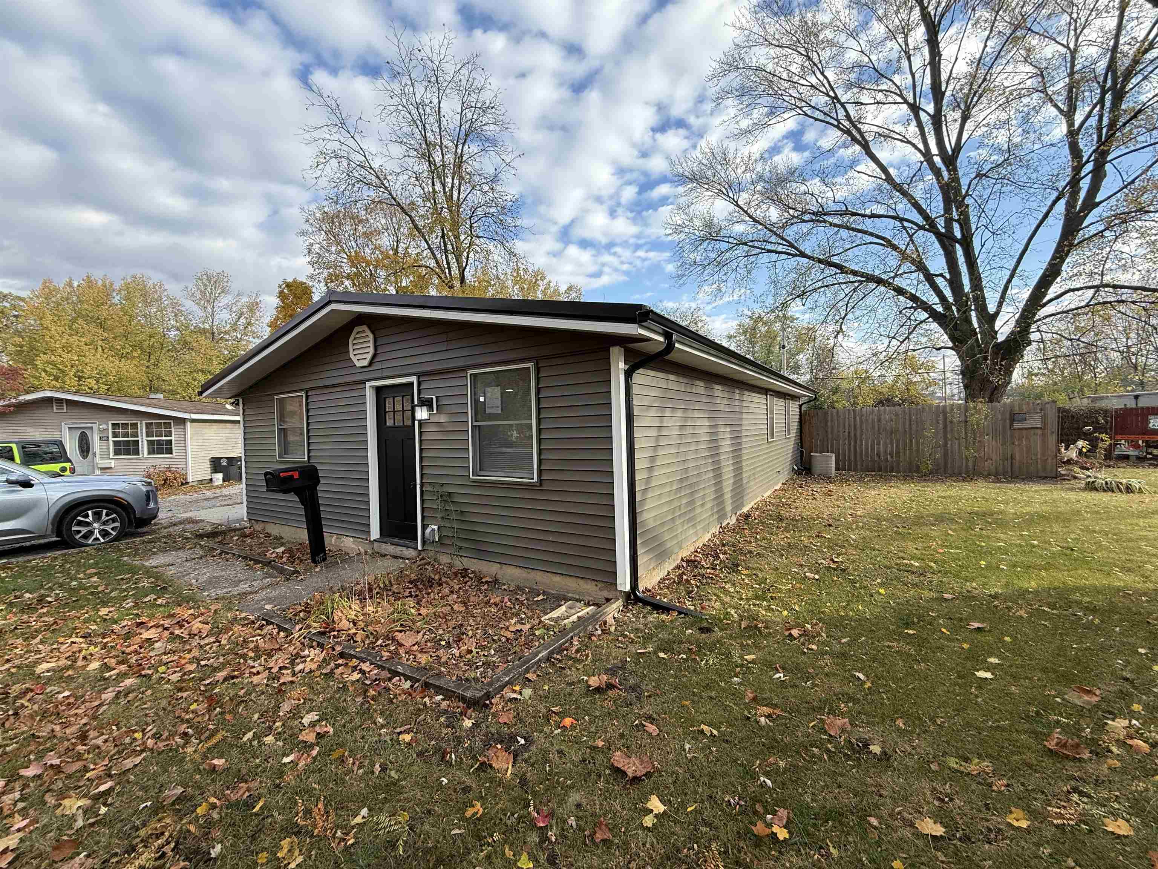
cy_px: 434
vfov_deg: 85.7
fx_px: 468
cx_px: 579
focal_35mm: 14
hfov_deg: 102.1
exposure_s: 1/390
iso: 64
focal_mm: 2.22
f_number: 2.2
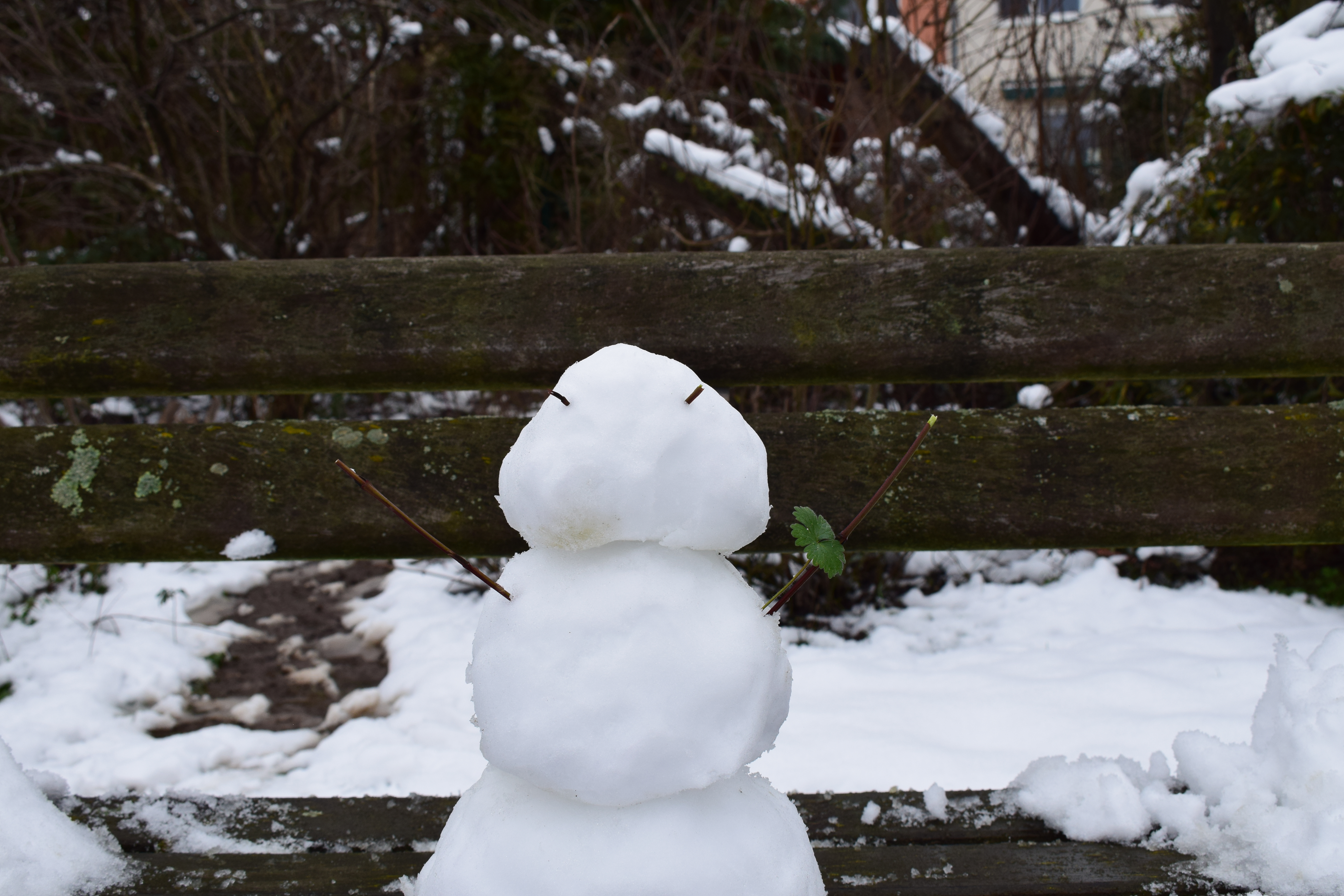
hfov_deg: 48.5
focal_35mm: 40
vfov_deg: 33.4
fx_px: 1493
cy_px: 438
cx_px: 689
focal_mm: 26
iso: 400
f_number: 10
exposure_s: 1/250
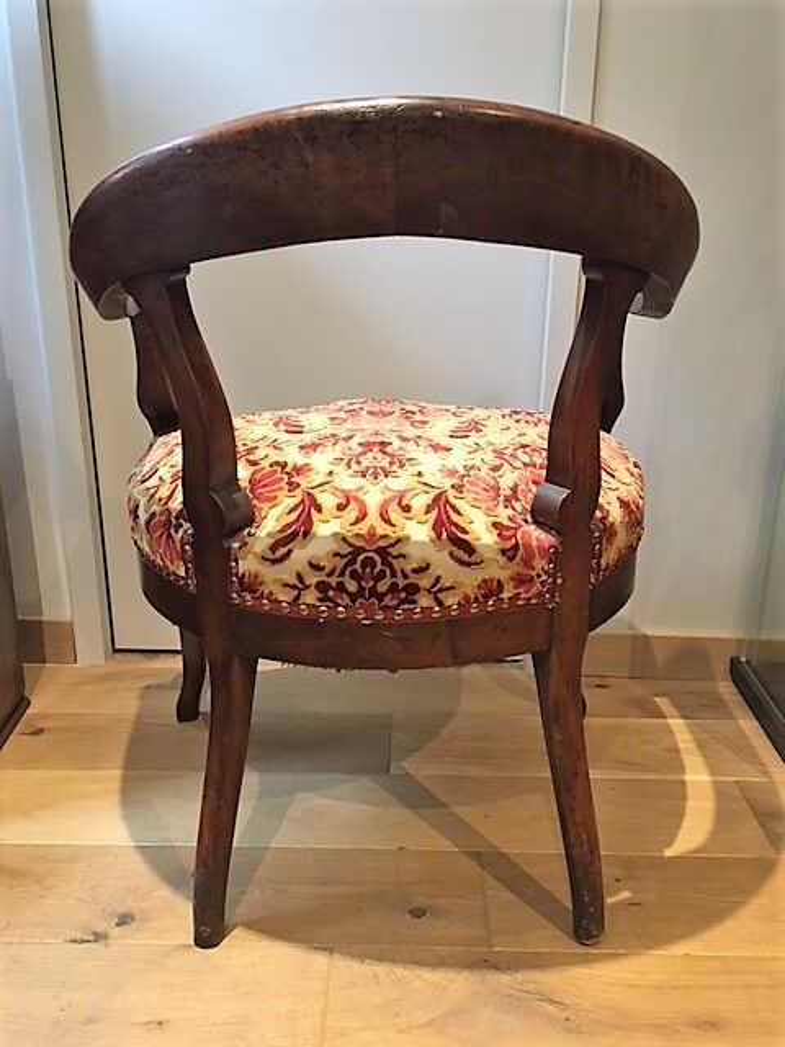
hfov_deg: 48.2
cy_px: 524
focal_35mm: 29
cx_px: 392
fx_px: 877
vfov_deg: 61.7
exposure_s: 1/33
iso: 200
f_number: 2.2
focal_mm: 4.15
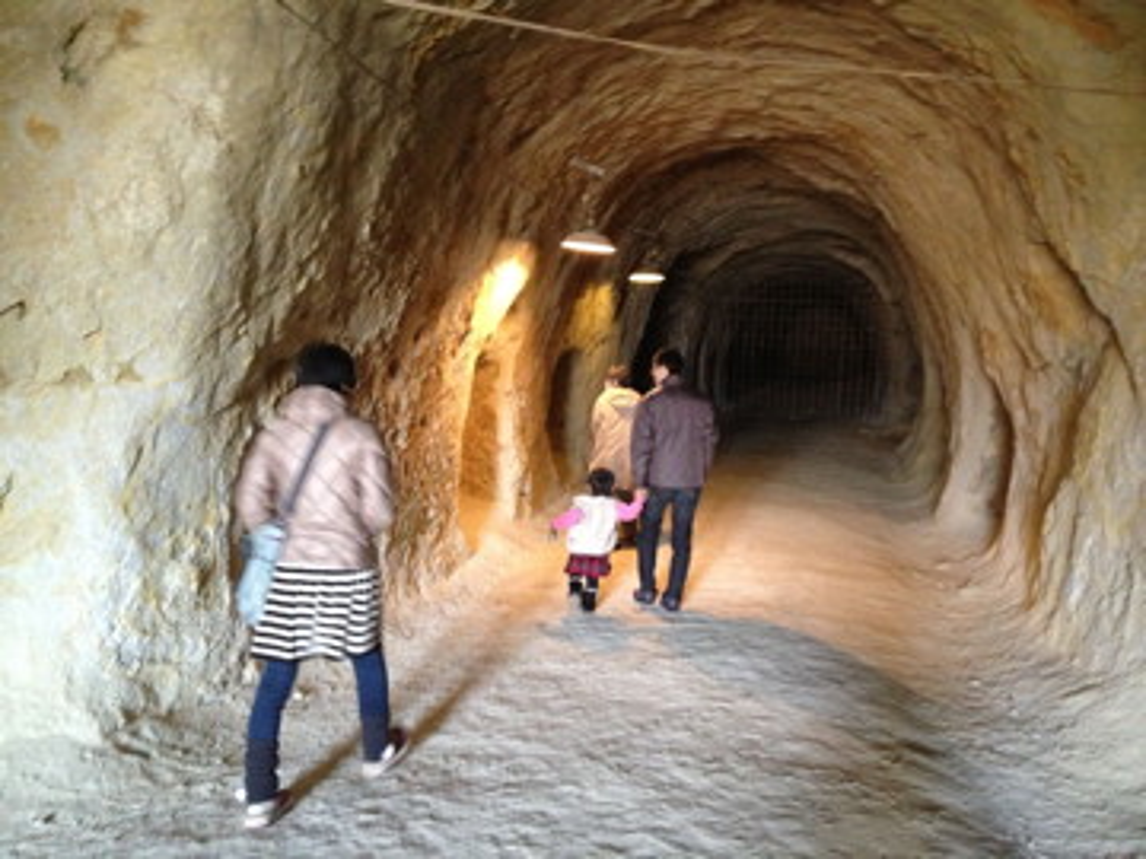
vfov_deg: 40.7
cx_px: 573
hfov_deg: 52.6
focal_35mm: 35
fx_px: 1159
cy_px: 430
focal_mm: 4.28
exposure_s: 1/15
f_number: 2.4
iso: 400
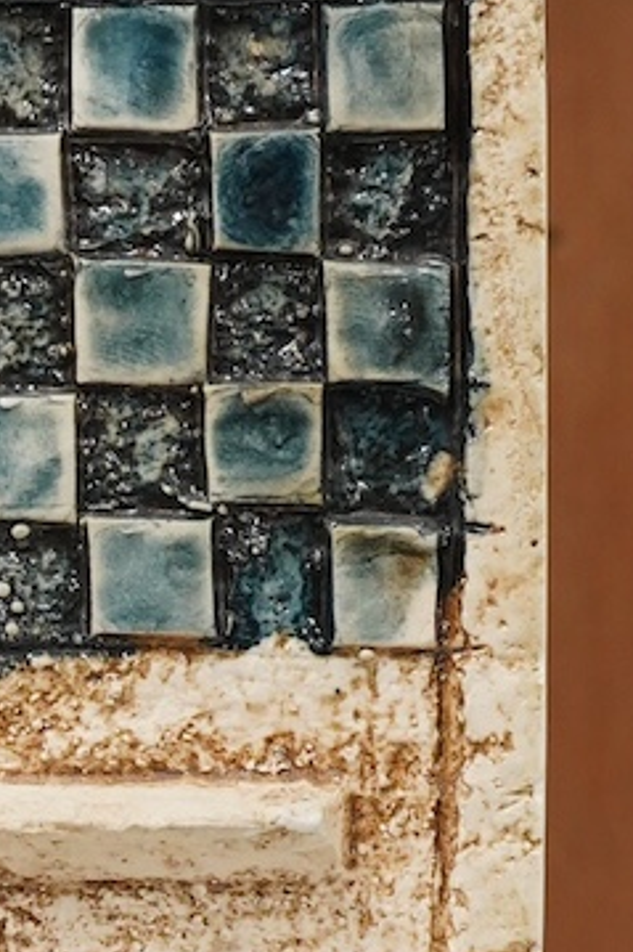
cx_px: -156
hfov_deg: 9.6
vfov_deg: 14.3
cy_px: 945
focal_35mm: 141
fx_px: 3722
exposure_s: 1/125
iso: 2500
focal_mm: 30
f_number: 11
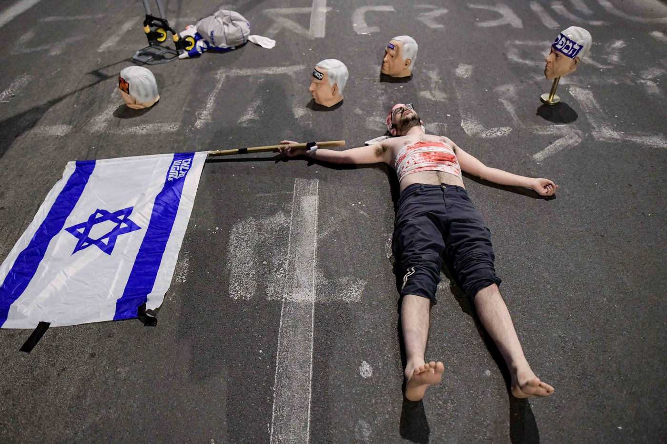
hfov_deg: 73.8
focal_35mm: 24
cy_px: 222
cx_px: 334
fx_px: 444
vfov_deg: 53.1
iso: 8000
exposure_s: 1/250
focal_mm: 24
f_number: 2.8
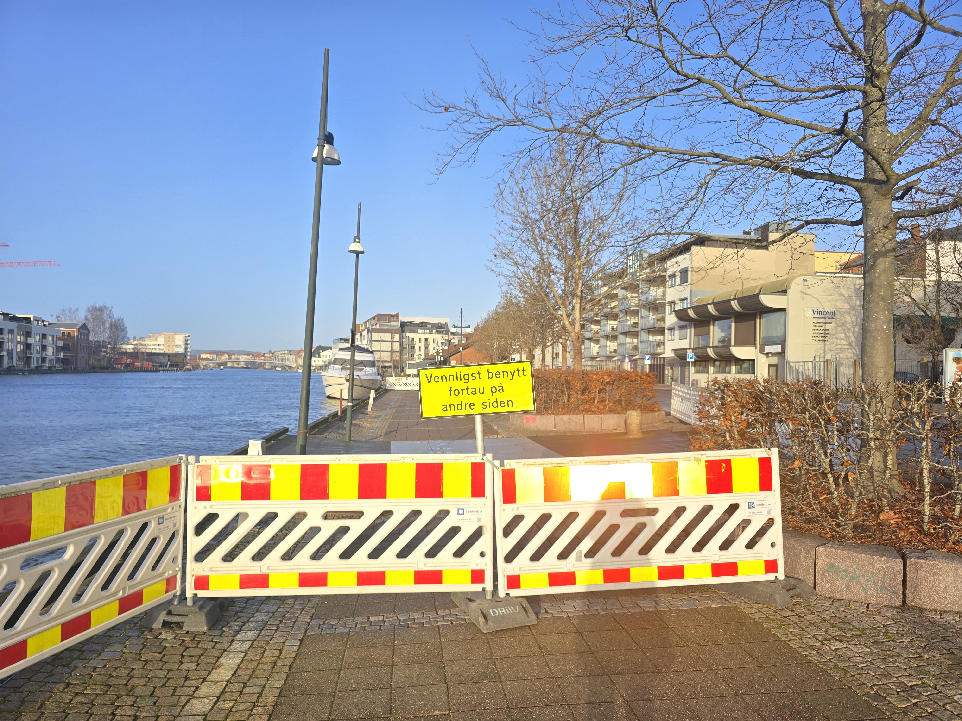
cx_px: 481
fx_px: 639
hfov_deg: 73.9
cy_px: 360
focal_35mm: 23
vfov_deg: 58.9
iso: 12
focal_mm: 6.3
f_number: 1.7
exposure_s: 1/415
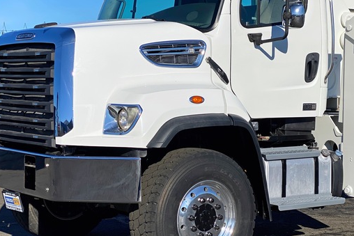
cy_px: 103
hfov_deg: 24.5
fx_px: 816
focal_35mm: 83
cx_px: 173
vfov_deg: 16.5
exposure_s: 1/3984
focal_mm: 6
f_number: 2
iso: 25
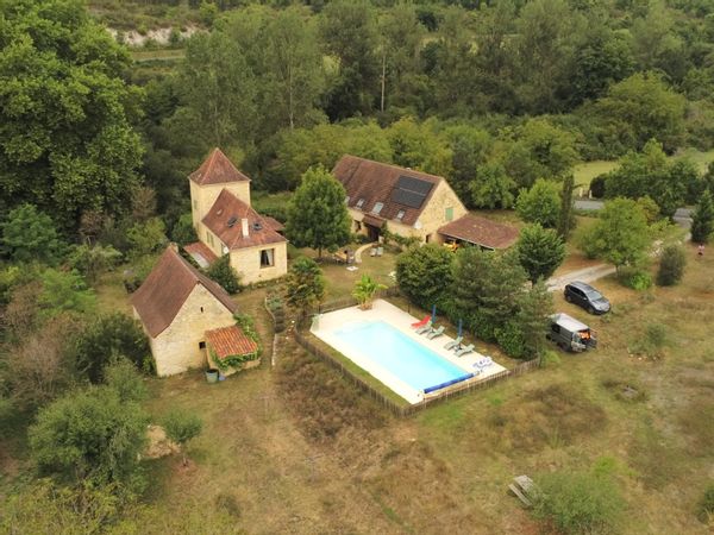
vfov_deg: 36.8
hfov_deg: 47.9
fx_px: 804
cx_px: 357
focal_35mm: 39
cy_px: 268
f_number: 2.4
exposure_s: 1/240
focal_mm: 4
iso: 100
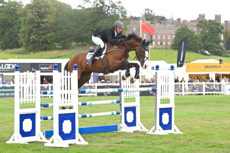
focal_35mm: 96
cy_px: 76
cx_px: 115
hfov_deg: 21.3
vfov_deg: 14.2
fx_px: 613
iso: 1000
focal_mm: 96
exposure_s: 1/1250
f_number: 4.5
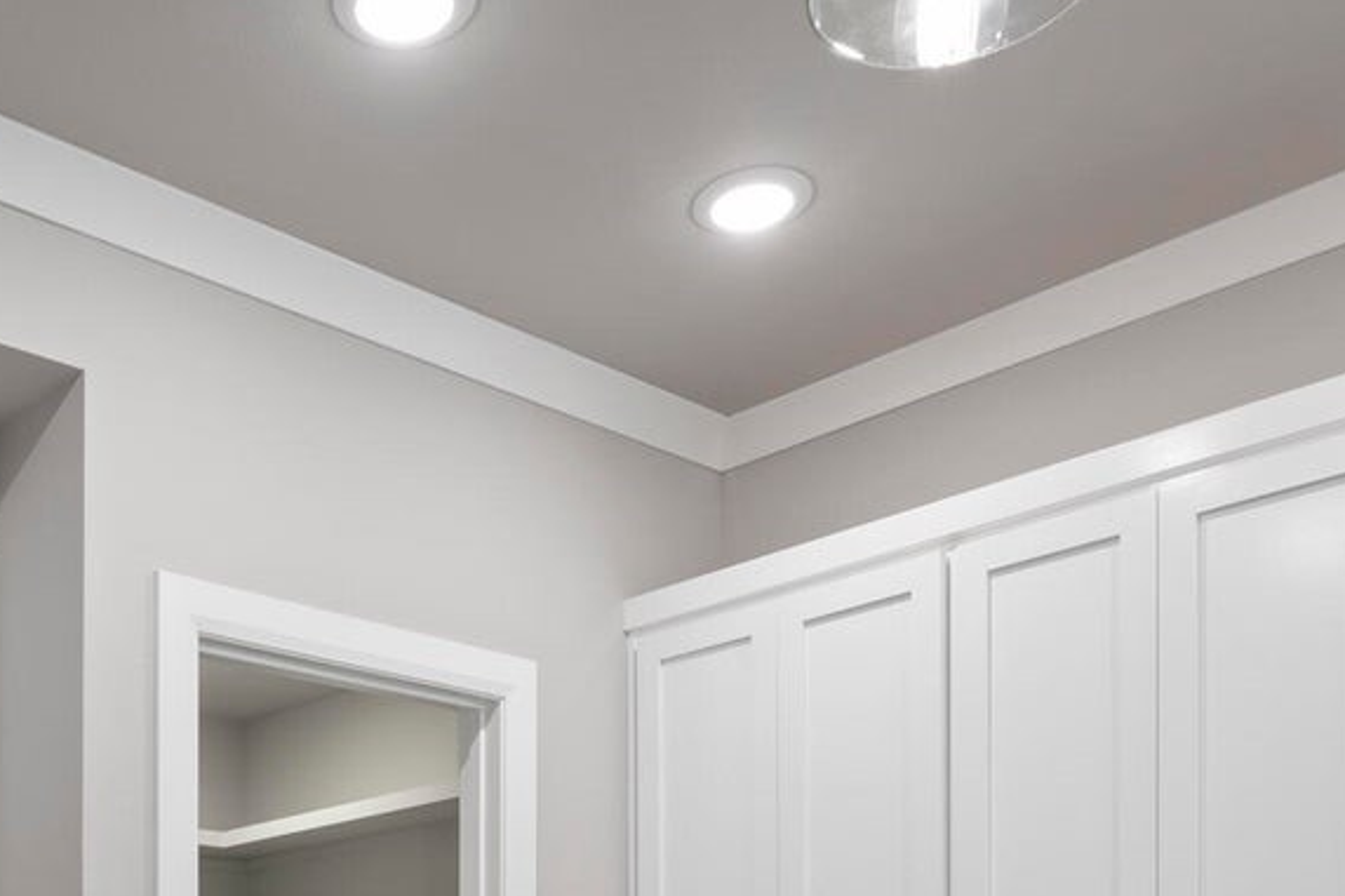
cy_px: 1122
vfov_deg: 26.9
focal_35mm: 43
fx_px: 1606
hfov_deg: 44.0
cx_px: 341
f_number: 9
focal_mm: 16
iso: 200
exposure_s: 1/2.5
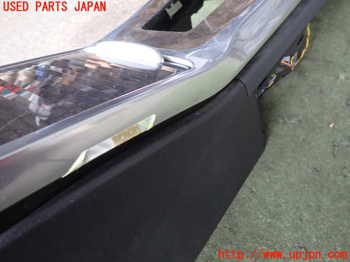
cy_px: 131
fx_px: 253
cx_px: 175
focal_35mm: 25
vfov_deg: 54.9
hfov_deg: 69.4
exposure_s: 1/60
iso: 200
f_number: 2
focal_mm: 4.5
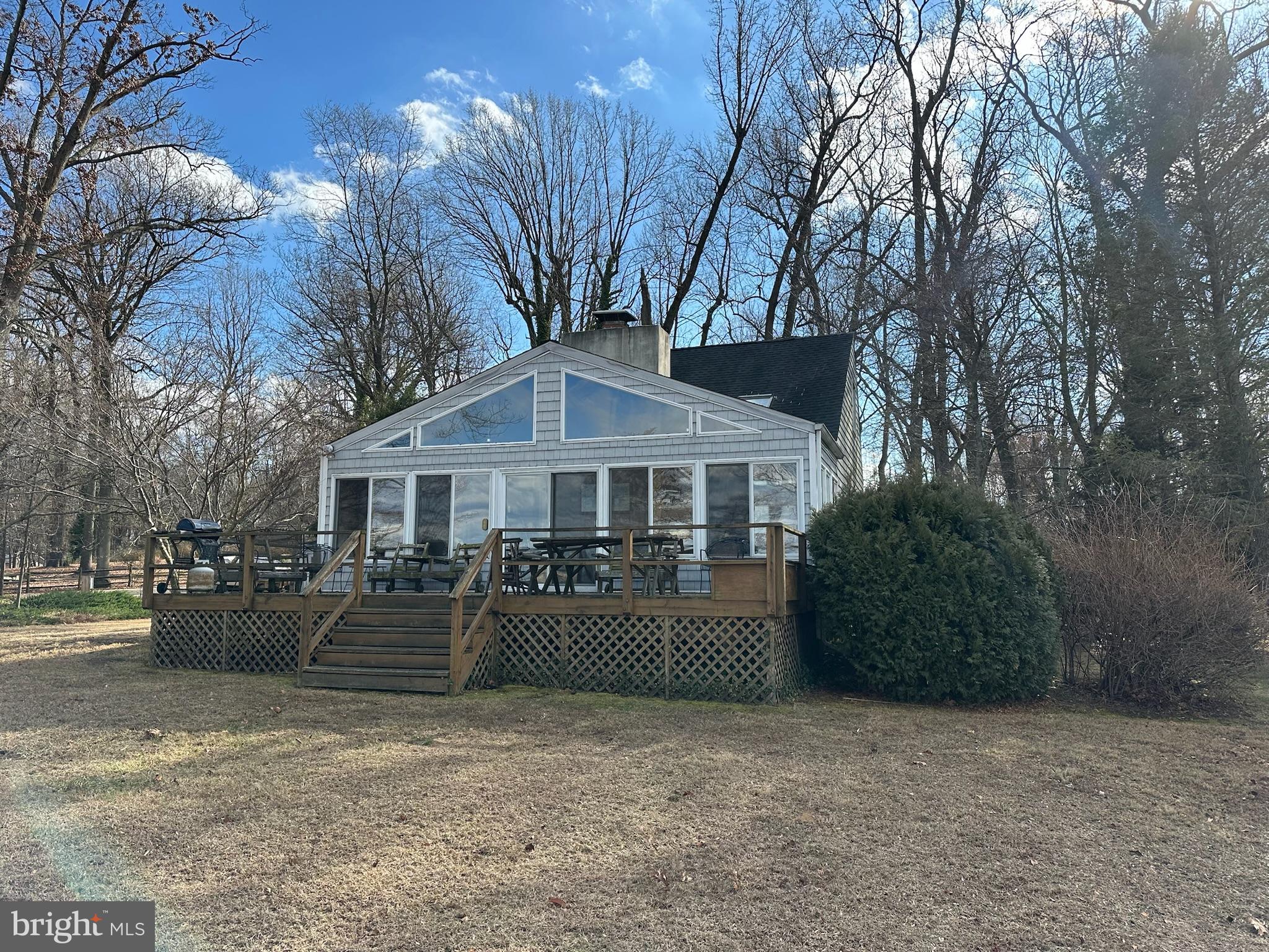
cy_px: 476
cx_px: 634
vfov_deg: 56.8
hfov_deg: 71.6
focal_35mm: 24
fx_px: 880
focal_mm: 6.86
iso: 80
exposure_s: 1/2469
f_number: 1.78
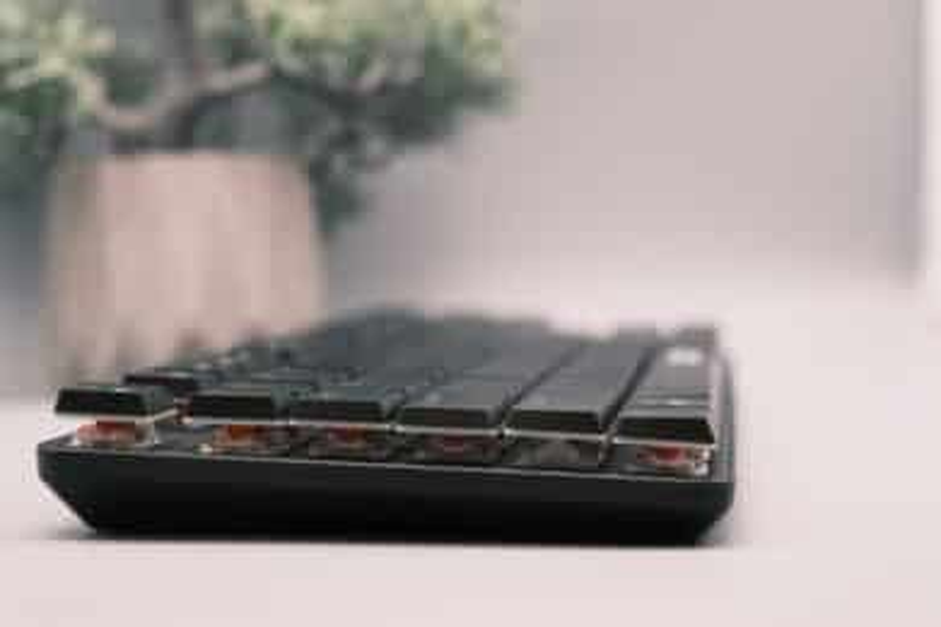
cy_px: 314
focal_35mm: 75
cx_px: 470
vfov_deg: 18.2
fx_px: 1960
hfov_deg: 27.0
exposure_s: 1/150
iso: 640
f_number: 4.8
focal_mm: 50
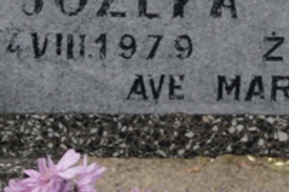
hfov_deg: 7.9
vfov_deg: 5.2
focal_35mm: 260
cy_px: -85
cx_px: 231
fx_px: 2082
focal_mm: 55
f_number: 5.6
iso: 320
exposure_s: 1/100
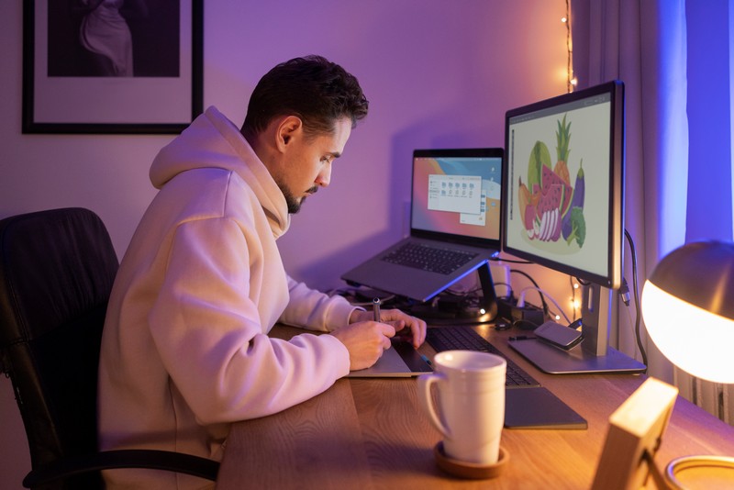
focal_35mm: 35
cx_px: 367
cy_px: 245
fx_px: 714
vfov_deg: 37.9
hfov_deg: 54.4
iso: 2000
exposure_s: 1/320
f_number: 2
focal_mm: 35
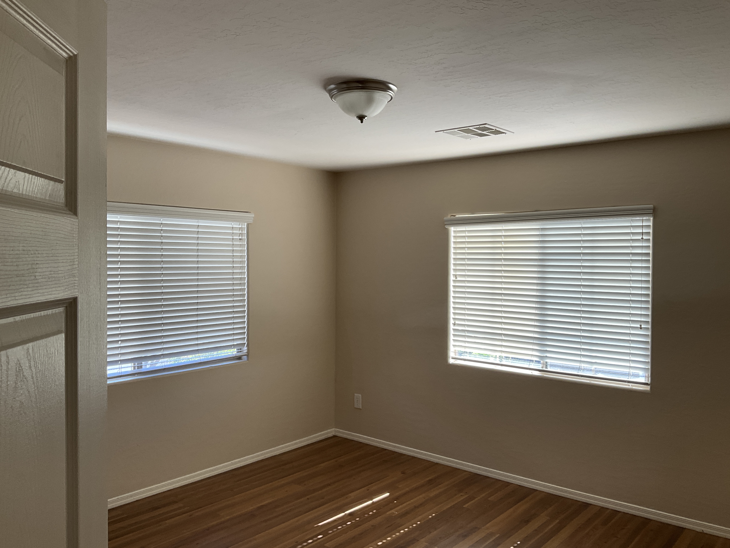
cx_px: 365
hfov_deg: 61.7
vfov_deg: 48.2
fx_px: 612
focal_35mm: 29
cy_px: 274
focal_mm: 3
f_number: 1.8
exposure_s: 1/122
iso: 50
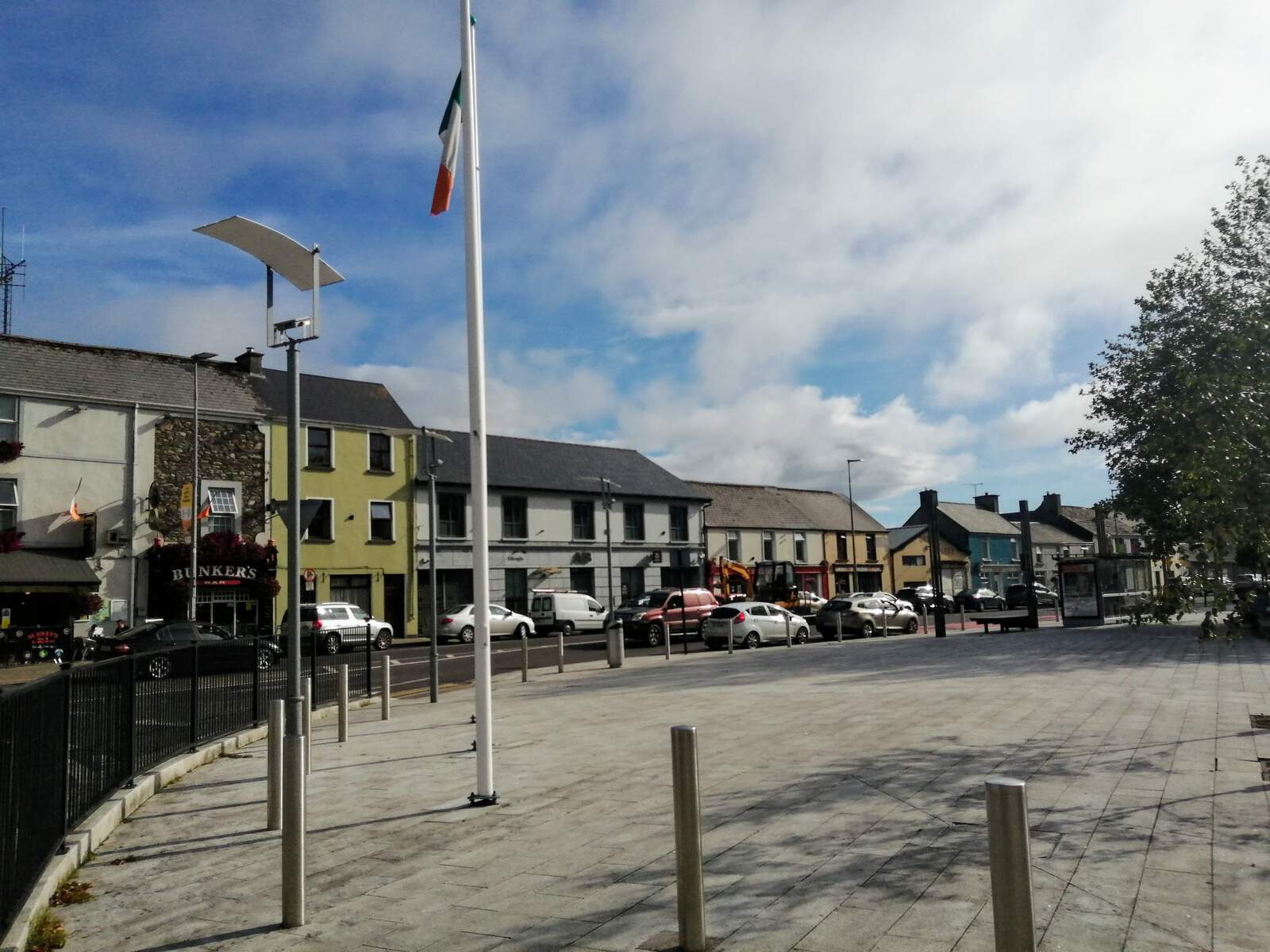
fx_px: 954
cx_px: 635
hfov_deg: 67.3
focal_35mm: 26
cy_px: 476
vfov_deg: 53.1
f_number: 1.8
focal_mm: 3.46
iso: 50
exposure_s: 1/4608
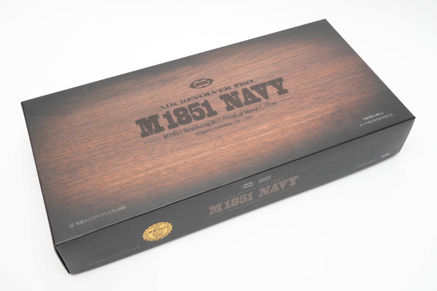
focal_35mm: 38
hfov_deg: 50.7
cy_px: 146
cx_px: 218
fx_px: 461
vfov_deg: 35.1
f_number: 18
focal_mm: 38
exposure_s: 1/60
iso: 1250
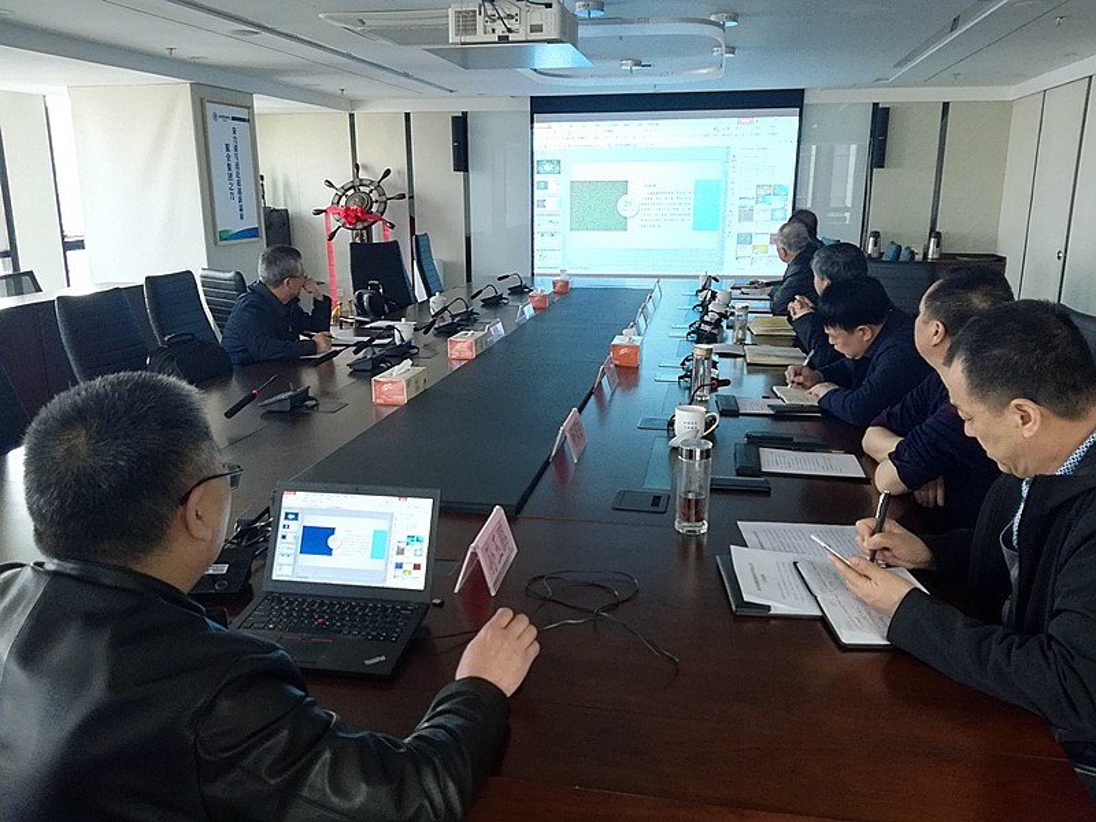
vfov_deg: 51.4
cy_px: 411
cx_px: 548
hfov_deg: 65.3
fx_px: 855
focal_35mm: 27
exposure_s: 1/30
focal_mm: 3.79
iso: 160
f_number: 2
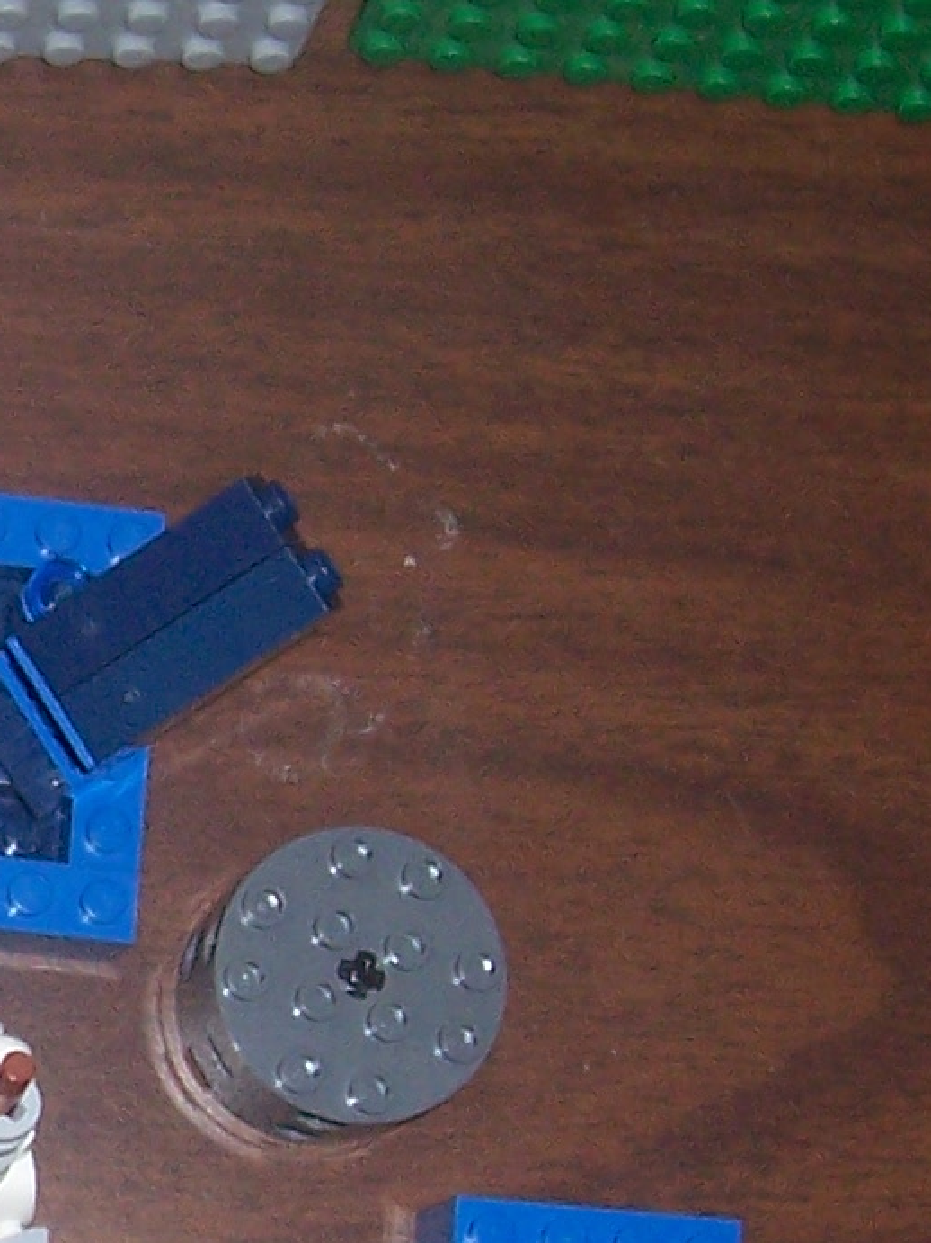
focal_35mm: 126
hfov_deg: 11.3
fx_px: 4520
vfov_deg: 15.6
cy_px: 977
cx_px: -457
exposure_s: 1/60
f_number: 2.7
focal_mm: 5.6
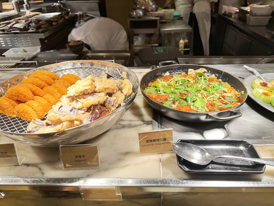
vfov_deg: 56.8
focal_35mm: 24
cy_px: 103
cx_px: 137
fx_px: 190
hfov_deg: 71.6
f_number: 1.78
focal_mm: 6.76
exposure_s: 1/130
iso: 50
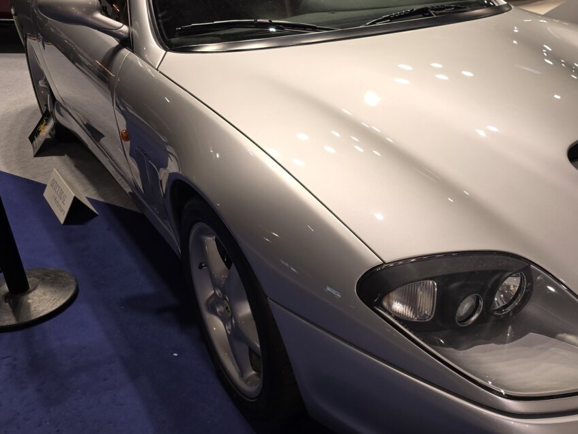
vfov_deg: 37.7
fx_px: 635
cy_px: 204
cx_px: 417
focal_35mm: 38
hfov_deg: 47.5
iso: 40
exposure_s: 1/50
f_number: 1.7
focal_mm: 6.3
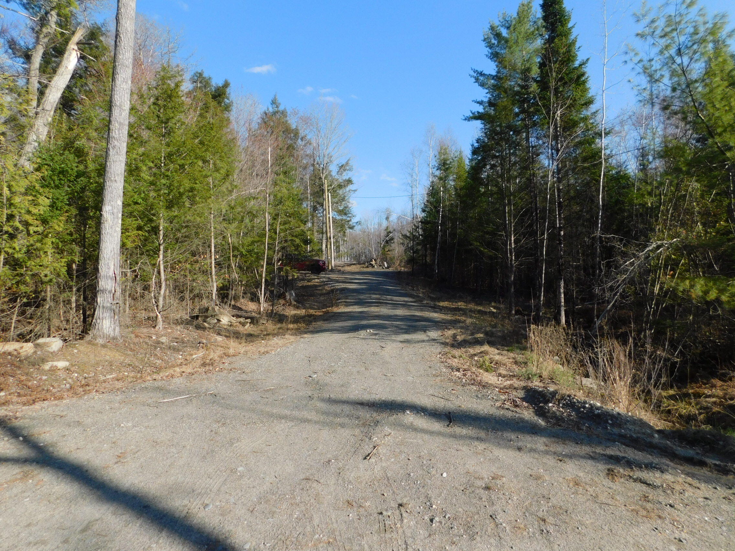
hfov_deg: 73.9
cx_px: 368
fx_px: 488
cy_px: 276
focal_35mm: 23
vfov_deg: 58.9
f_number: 3
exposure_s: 1/1000
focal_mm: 4
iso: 125
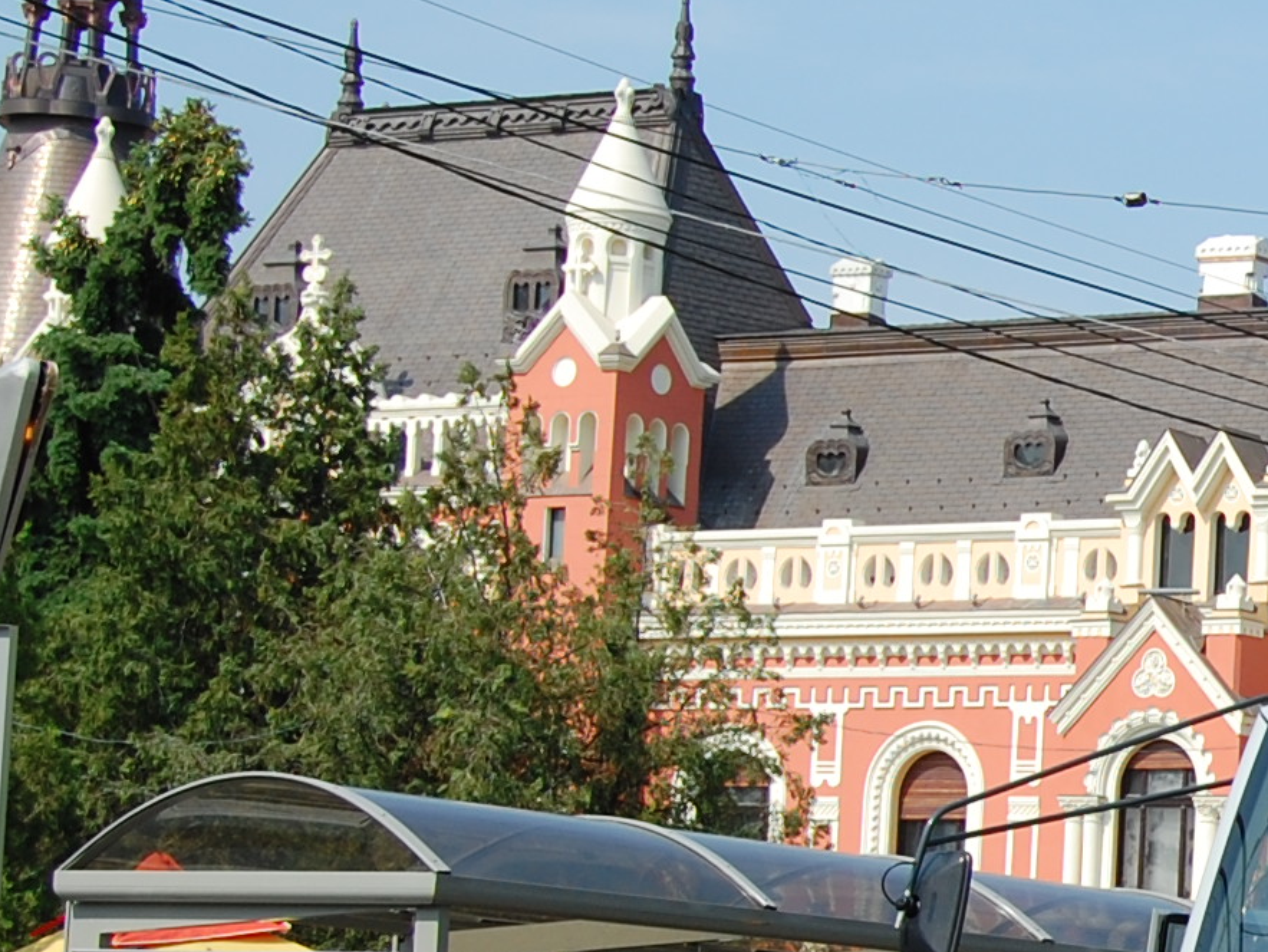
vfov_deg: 9.4
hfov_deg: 11.9
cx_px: 2016
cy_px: 767
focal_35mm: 157
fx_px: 5753
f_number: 9
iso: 200
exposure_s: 1/320
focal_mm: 32
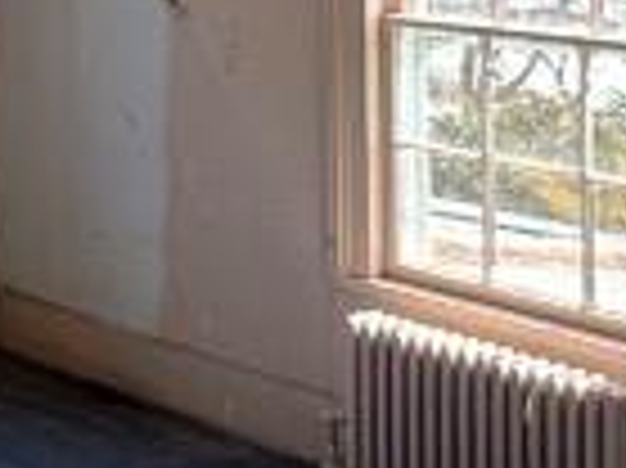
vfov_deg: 13.6
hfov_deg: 16.8
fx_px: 1861
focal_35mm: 103
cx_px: -387
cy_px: -202
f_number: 2.2
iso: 40
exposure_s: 1/99
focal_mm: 2.22
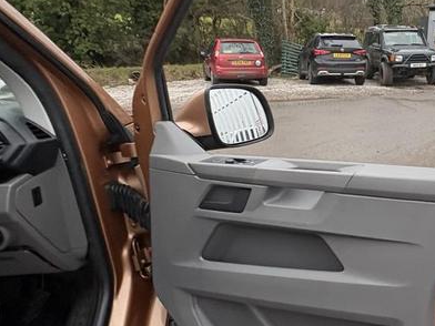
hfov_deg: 51.8
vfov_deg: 44.2
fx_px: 402
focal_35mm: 32
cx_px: 371
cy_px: 167
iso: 250
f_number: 2.2
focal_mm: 2.22
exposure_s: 1/68
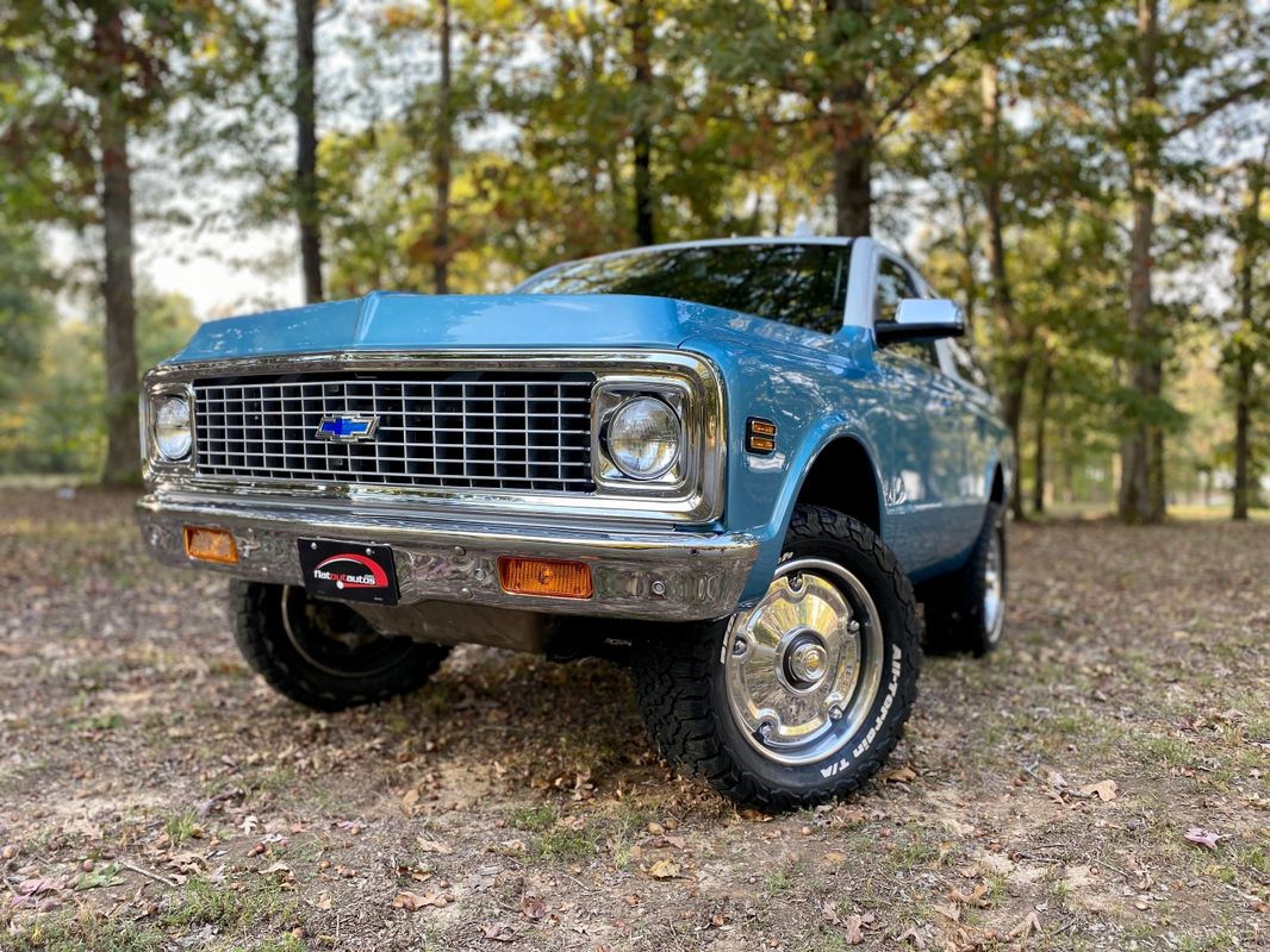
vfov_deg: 53.1
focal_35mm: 26
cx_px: 635
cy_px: 476
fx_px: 954
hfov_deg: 67.3
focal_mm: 4.25
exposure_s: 1/121
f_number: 1.8
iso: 40
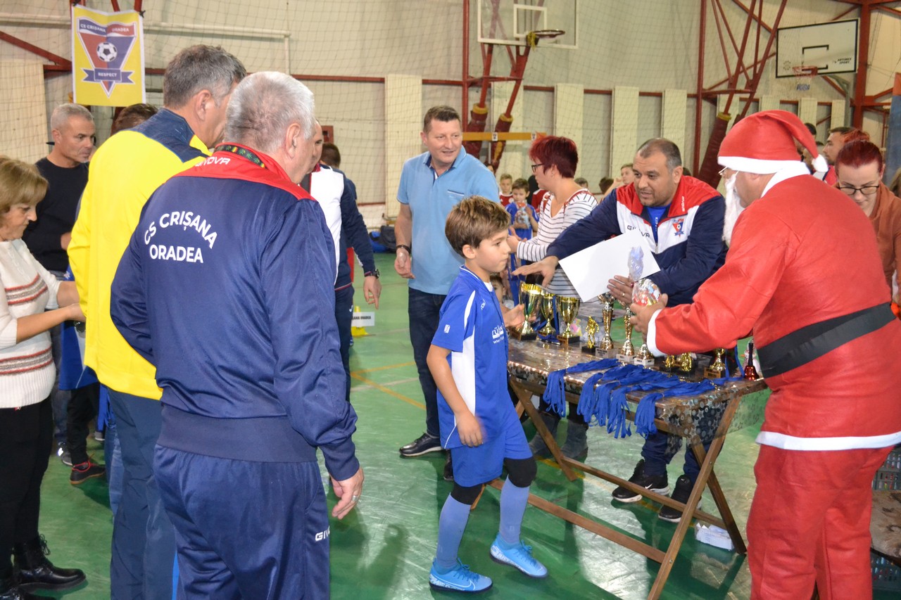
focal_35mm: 33
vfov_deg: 40.0
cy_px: 300
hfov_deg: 57.2
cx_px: 450
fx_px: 826
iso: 3200
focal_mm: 22
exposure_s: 1/60
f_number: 4
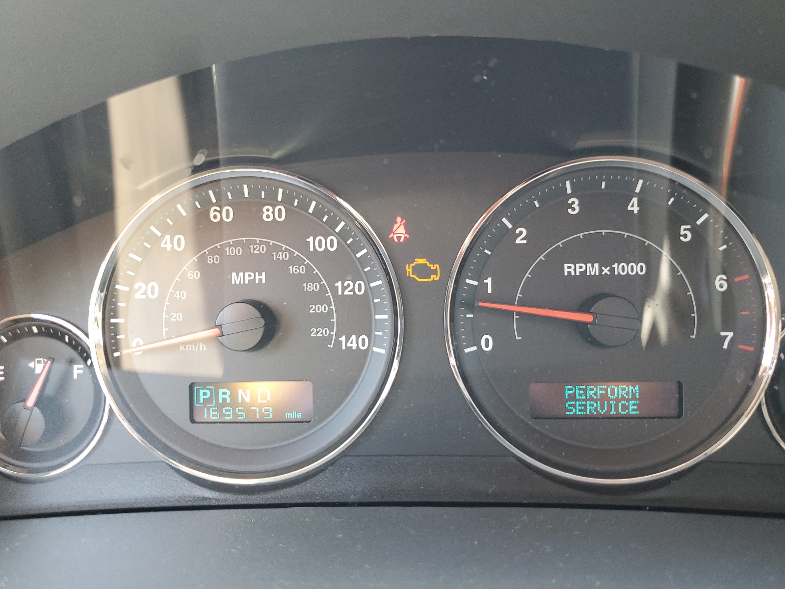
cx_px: 392
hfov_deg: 67.3
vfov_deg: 53.1
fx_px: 590
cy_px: 294
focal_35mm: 26
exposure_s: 1/60.2
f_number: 1.5
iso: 153
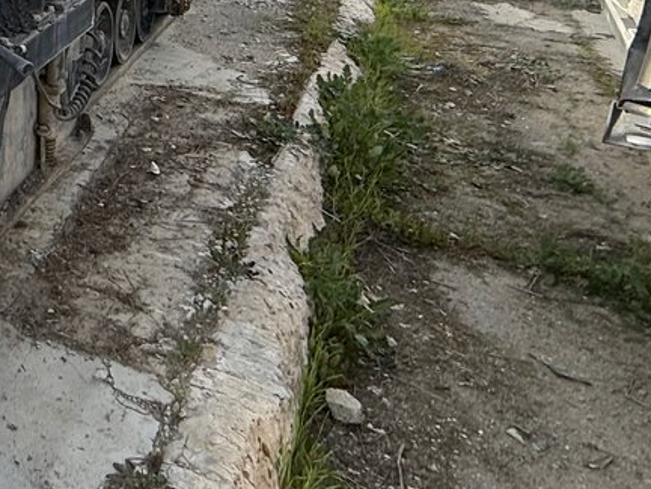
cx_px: -320
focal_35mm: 49
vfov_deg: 25.4
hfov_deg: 27.3
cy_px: -156
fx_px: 922
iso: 64
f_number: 2.2
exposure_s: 1/694
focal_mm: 2.22
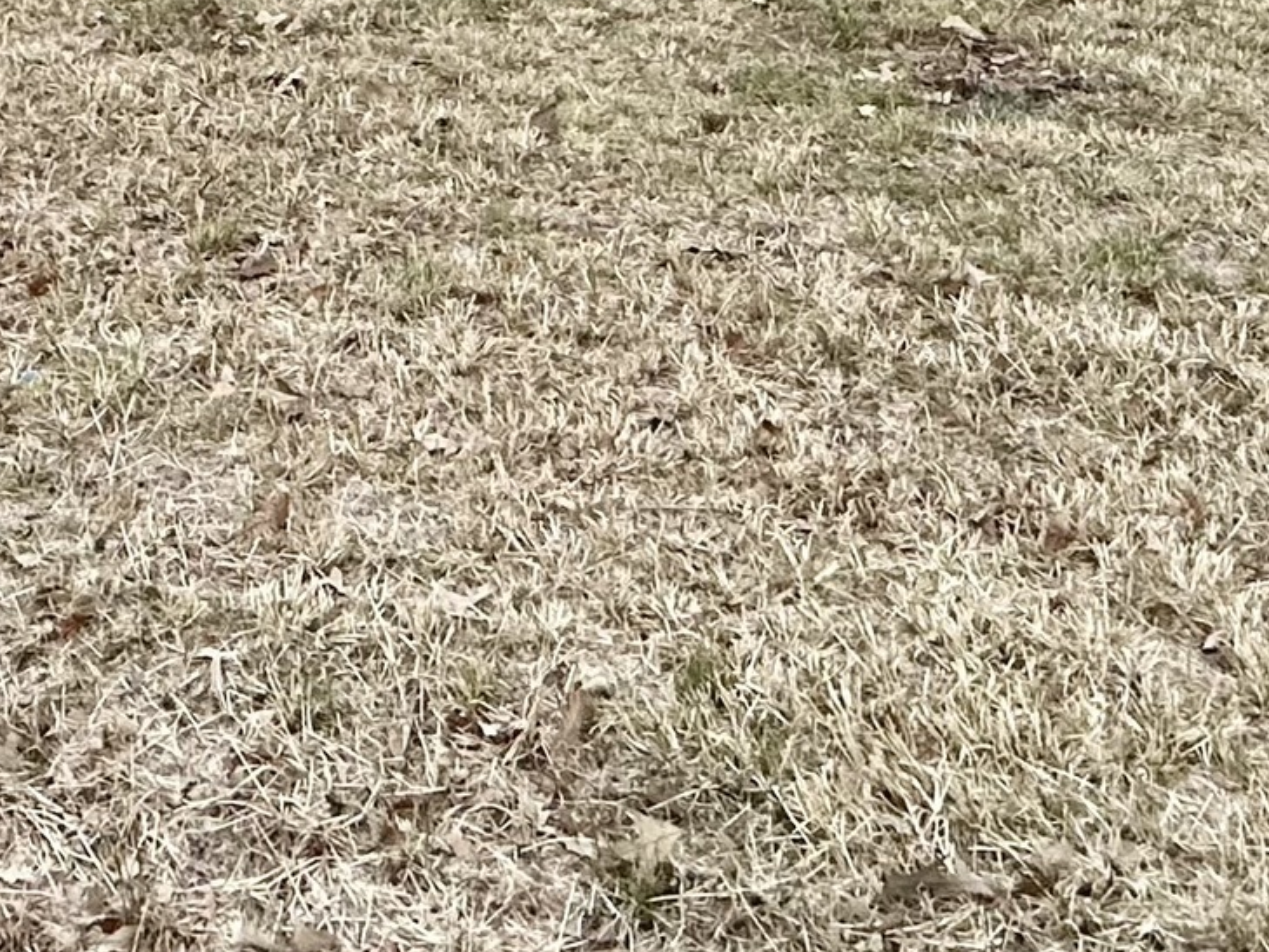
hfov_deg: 31.6
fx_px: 2163
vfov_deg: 20.5
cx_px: 195
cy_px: -555
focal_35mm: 59
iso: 125
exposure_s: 1/99
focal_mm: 2.22
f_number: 2.2
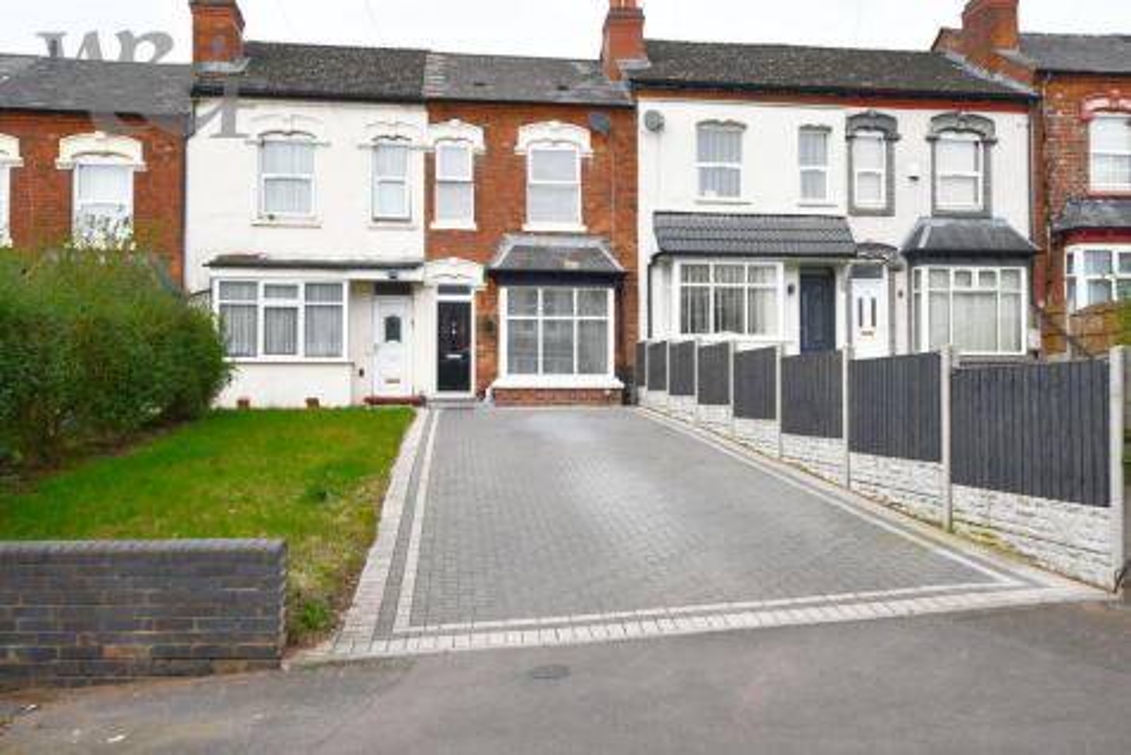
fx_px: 943
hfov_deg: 61.9
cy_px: 378
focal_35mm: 30
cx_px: 566
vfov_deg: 43.6
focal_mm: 20
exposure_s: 1/250
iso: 200
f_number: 8
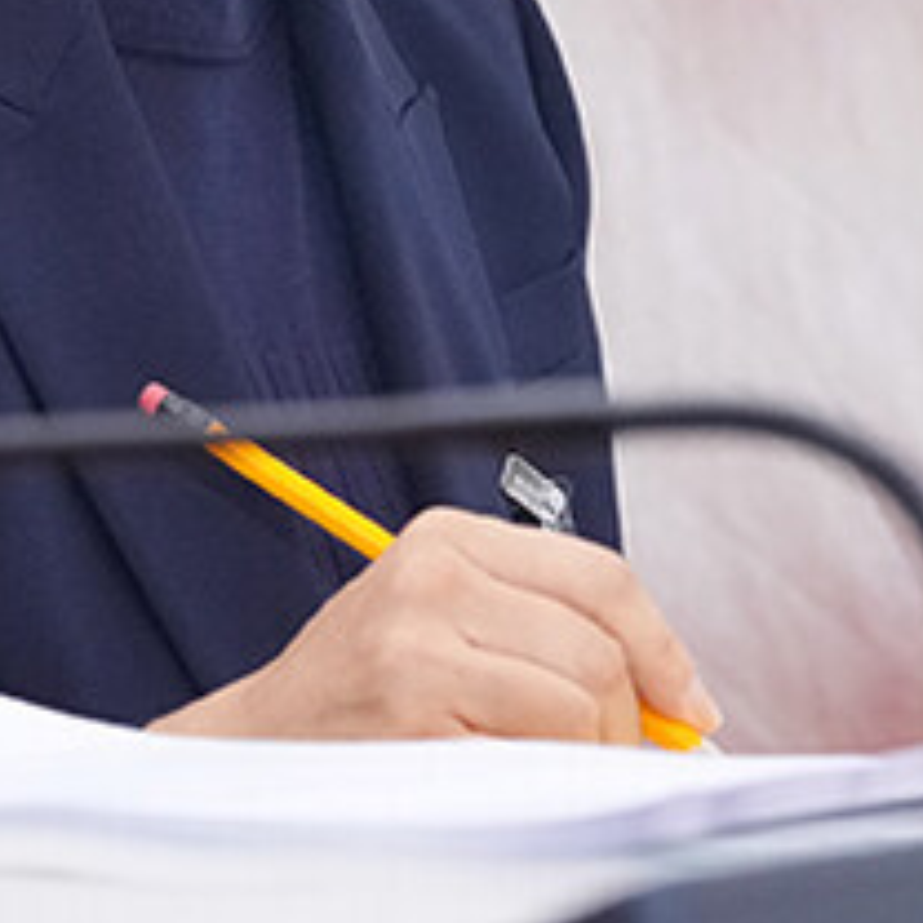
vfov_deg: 4.6
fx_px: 11463
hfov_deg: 4.6
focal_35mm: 380
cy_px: -102
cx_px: 453
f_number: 5.6
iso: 3200
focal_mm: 97
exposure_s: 1/160
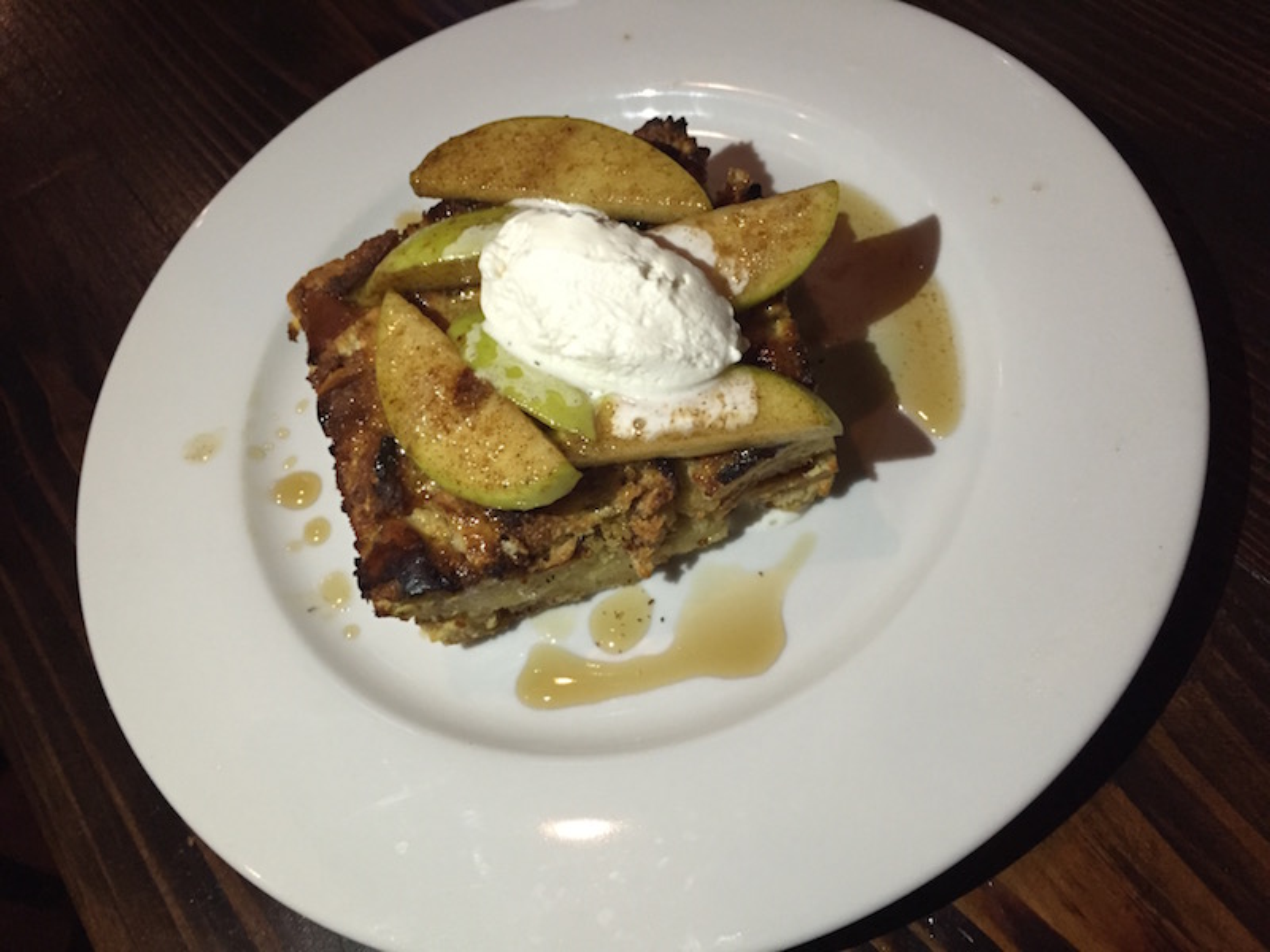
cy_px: 476
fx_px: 1064
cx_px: 635
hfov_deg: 61.7
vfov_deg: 48.2
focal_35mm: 29
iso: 250
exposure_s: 1/24
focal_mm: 4.15
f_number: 2.2
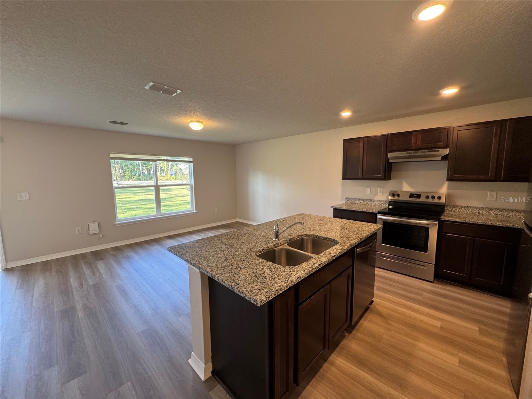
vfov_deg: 85.7
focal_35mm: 14
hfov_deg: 102.1
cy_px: 200
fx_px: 215
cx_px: 266
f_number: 2.2
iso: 250
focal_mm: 2.22
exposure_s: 1/120
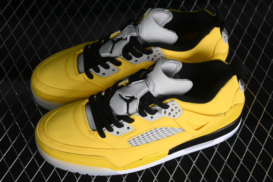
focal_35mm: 75
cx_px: 136
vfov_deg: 18.2
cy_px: 91
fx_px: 569
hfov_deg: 27.0
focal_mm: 50
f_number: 7.1
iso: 160
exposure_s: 1/80
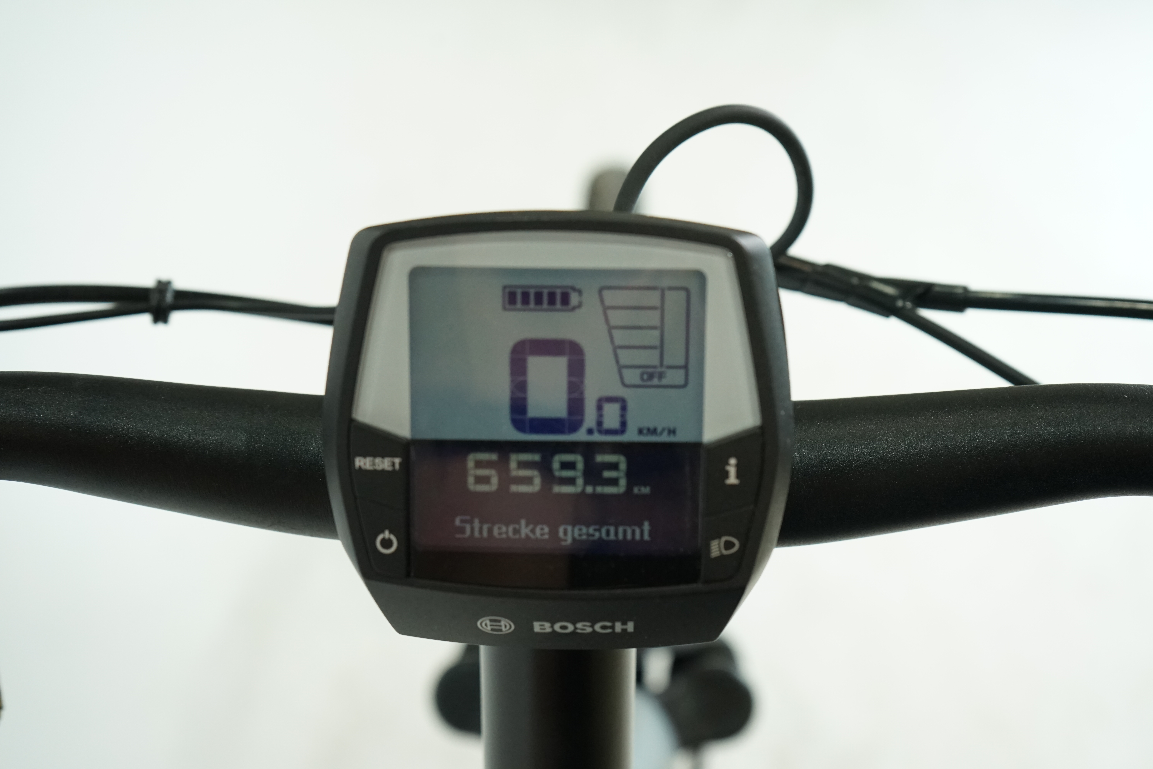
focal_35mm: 42
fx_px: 1345
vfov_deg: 31.9
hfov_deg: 46.4
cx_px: 576
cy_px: 384
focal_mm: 42
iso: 2000
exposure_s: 1/200
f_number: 5.6
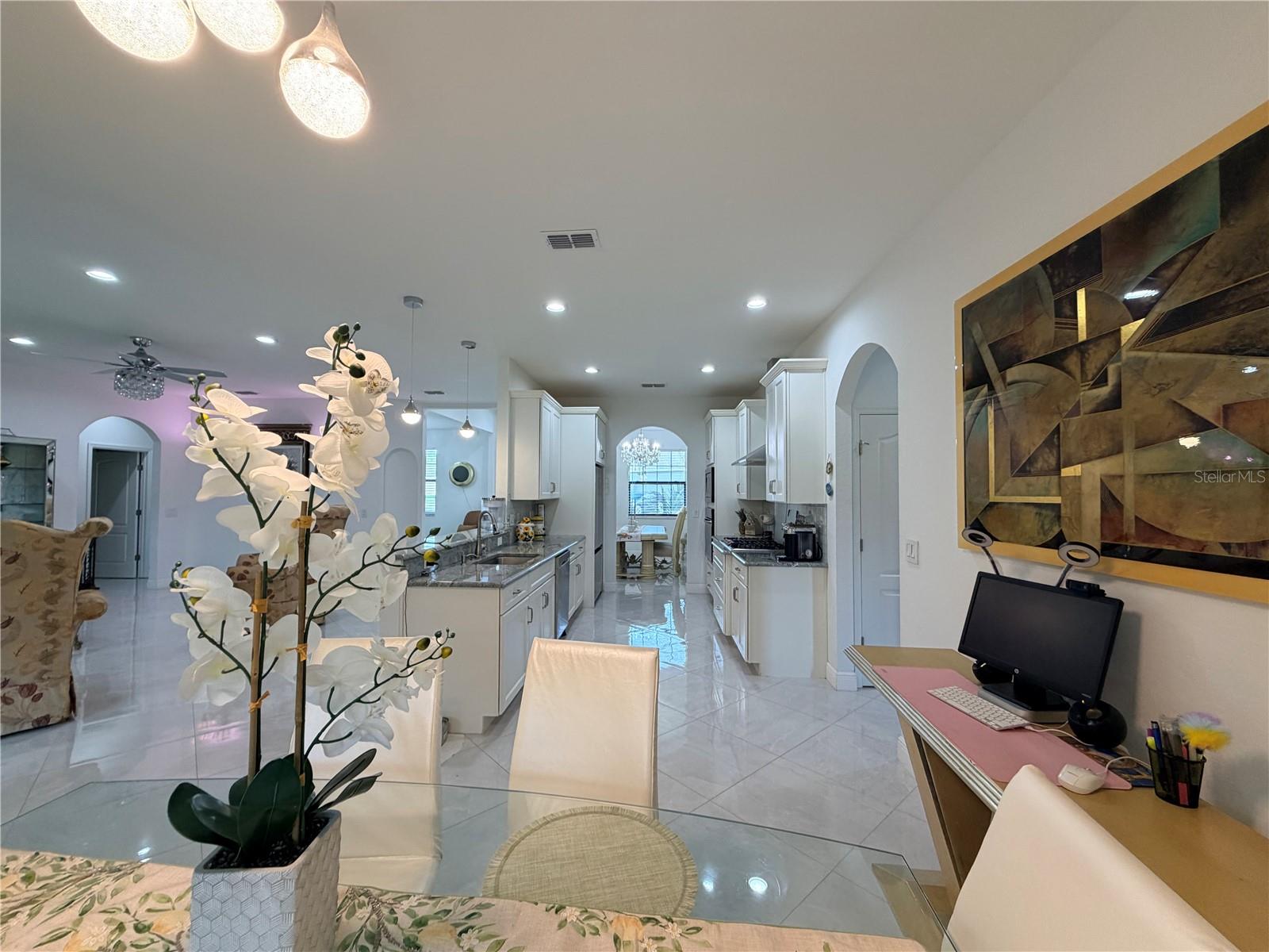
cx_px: 634
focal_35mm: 14
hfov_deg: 102.1
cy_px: 476
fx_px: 513
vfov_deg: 85.7
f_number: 2.2
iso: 200
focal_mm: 2.22
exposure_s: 1/120
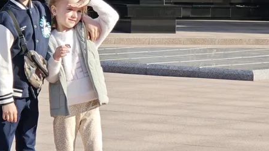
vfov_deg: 5.7
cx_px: 207
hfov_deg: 10.1
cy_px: 114
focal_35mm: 212
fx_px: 1513
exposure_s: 1/315
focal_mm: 9
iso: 50
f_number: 2
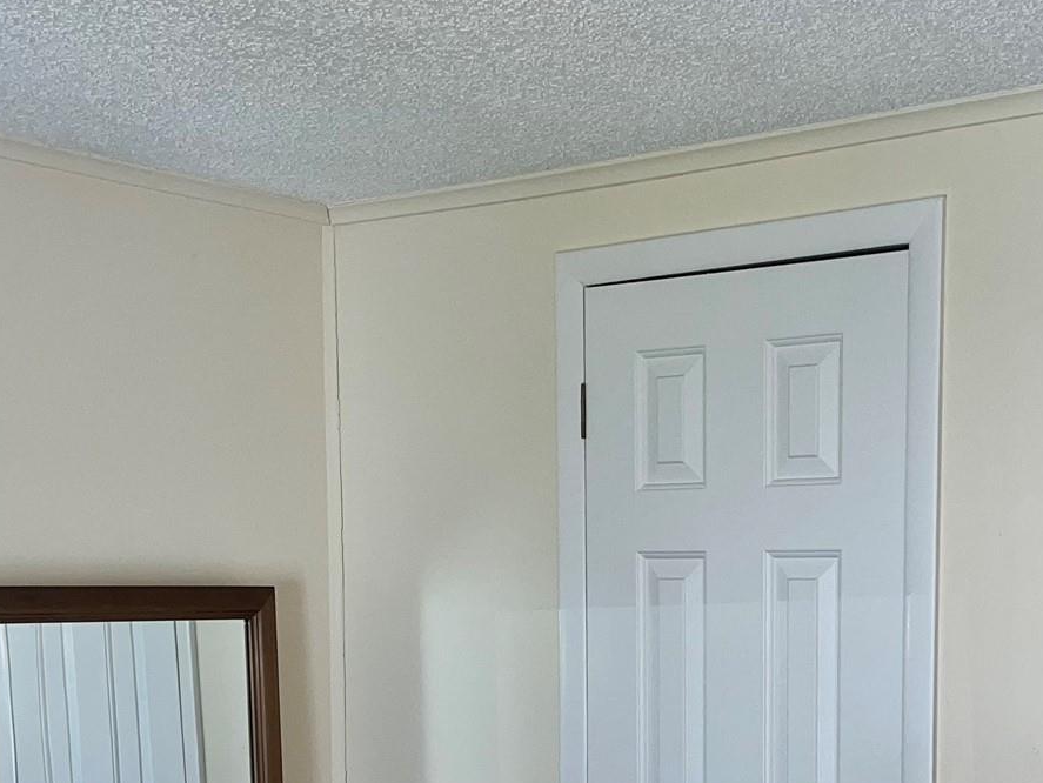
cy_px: 705
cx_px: 740
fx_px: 1809
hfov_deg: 31.8
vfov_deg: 23.8
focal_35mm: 60
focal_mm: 5.1
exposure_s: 1/30
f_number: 1.6
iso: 50
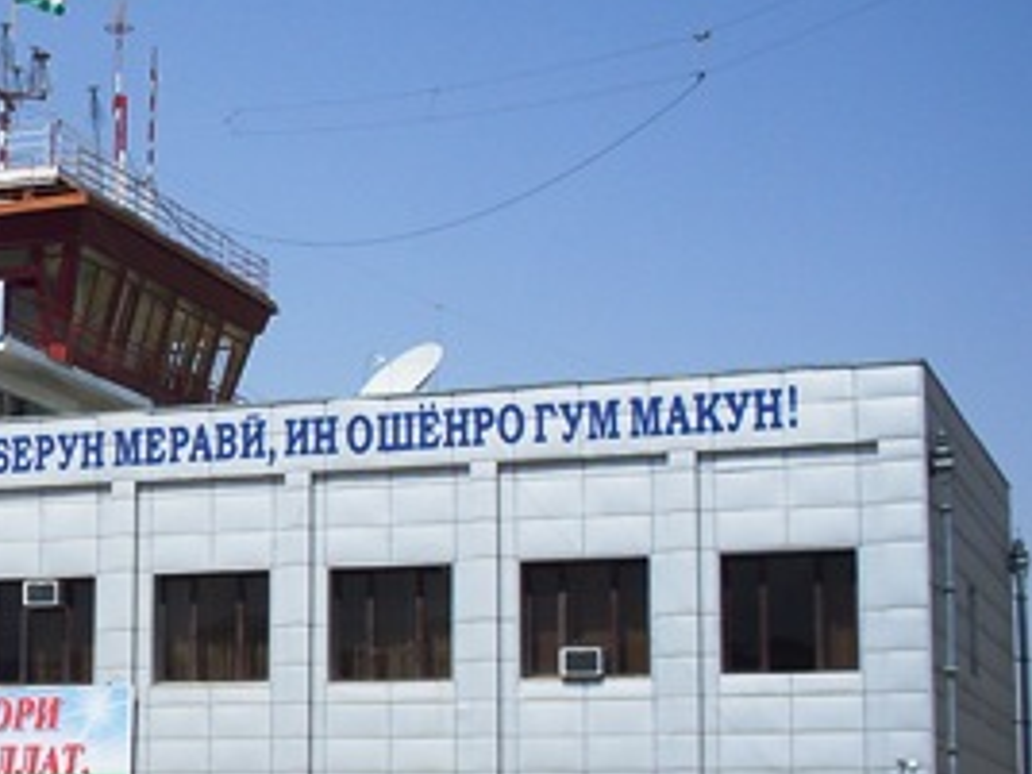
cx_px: -104
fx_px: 2534
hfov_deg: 21.8
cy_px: 485
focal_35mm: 85
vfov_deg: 17.3
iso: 80
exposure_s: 1/350
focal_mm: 6.3
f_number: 8.4
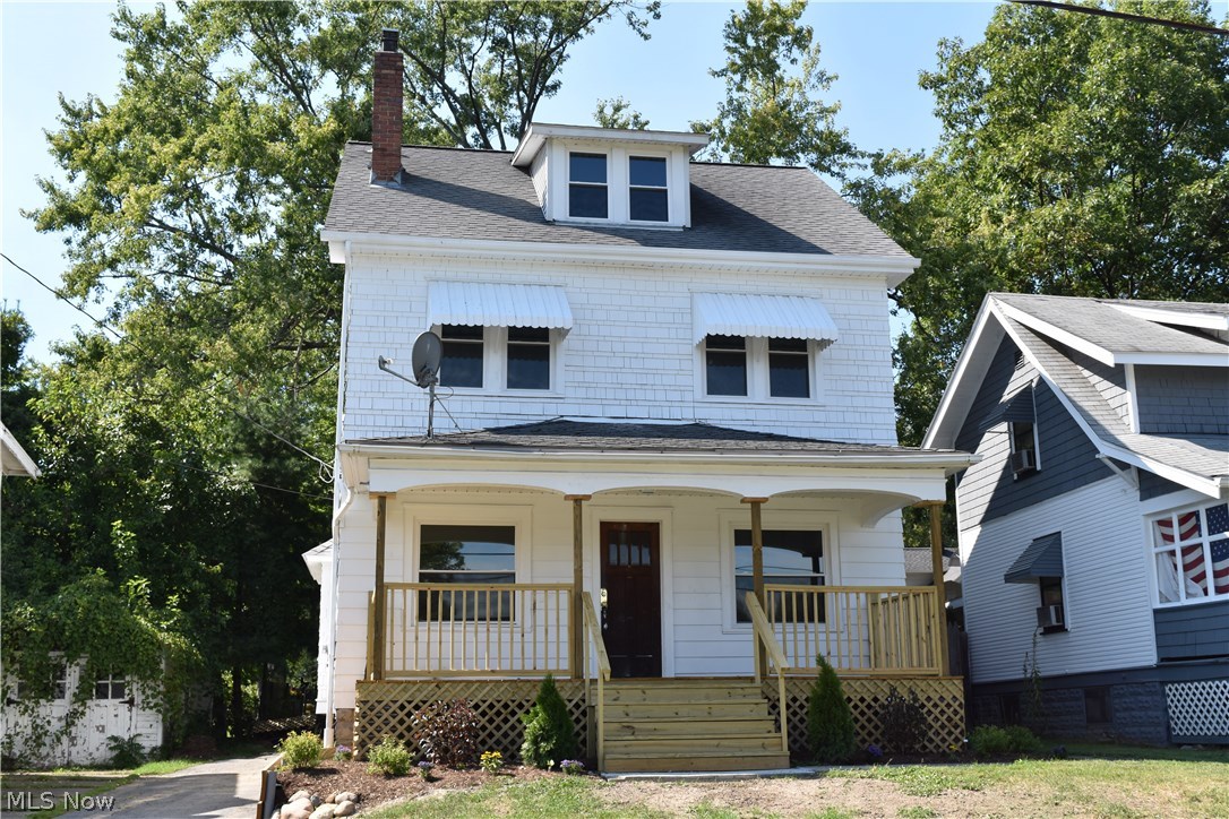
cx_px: 614
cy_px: 410
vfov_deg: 35.5
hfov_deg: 51.3
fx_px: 1280
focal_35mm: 38
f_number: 8
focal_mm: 25
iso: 200
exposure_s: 1/250
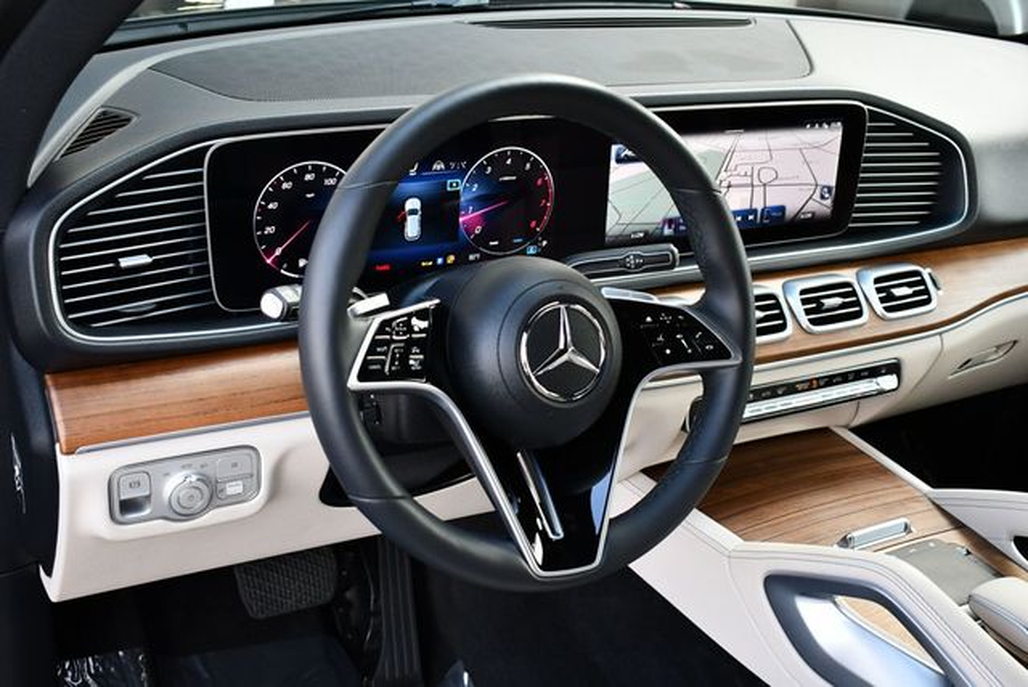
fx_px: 1258
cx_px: 514
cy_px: 344
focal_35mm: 44
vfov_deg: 30.6
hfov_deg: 44.5
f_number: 3.8
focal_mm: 22
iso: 640
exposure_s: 1/250
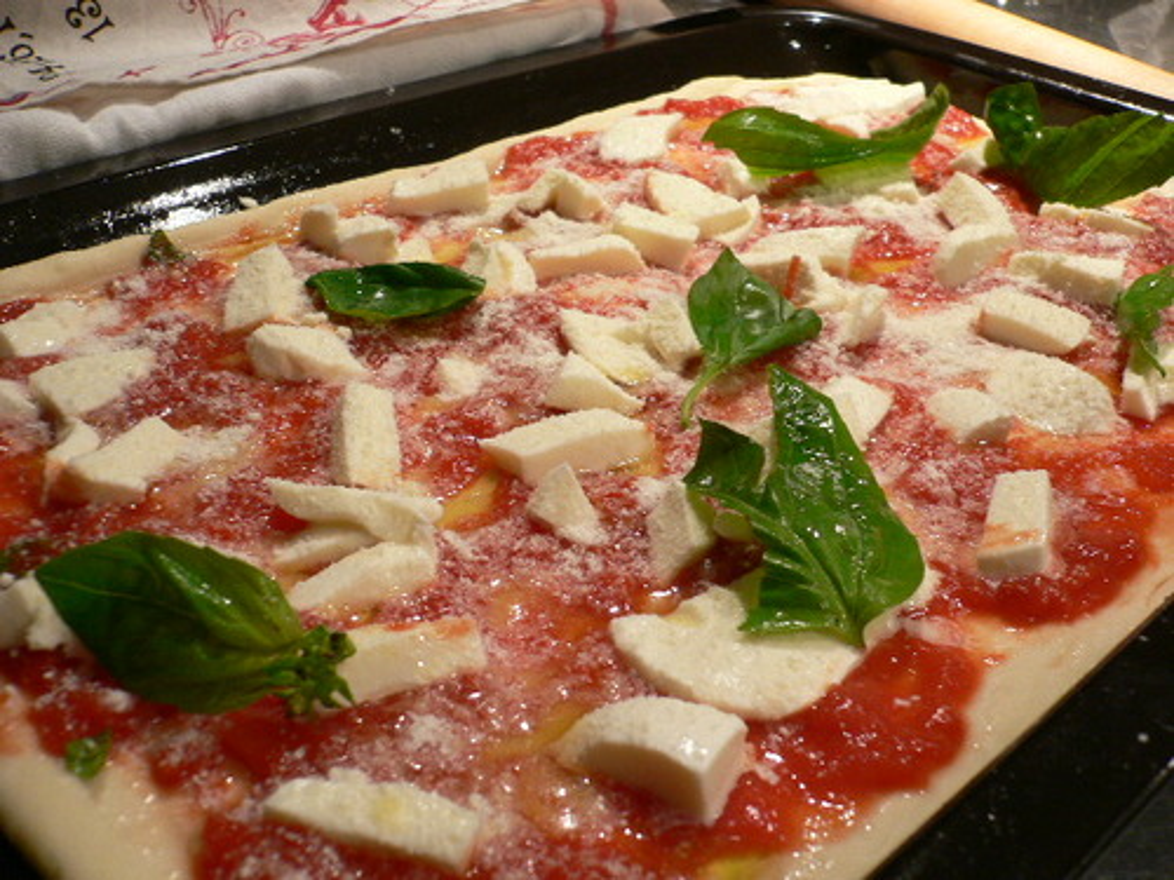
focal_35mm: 35
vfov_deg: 40.7
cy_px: 440
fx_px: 1187
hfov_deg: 52.6
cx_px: 587
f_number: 2.8
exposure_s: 1/25
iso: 100
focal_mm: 5.8
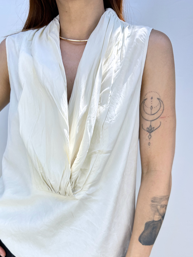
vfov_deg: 56.0
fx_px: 238
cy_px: 164
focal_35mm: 32
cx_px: 71
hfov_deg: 43.8
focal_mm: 6.86
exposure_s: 1/567
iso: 80
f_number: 1.78
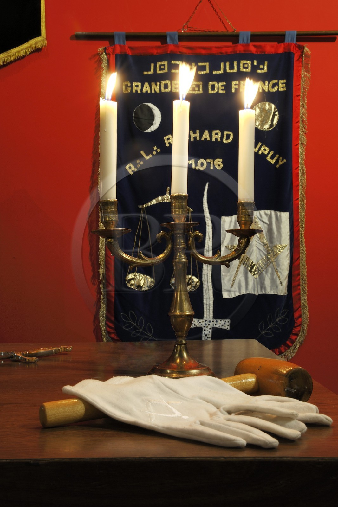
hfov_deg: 30.5
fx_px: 620
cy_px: 254
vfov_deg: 44.5
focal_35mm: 44
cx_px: 169
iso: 200
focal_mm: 44
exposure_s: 5
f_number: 18
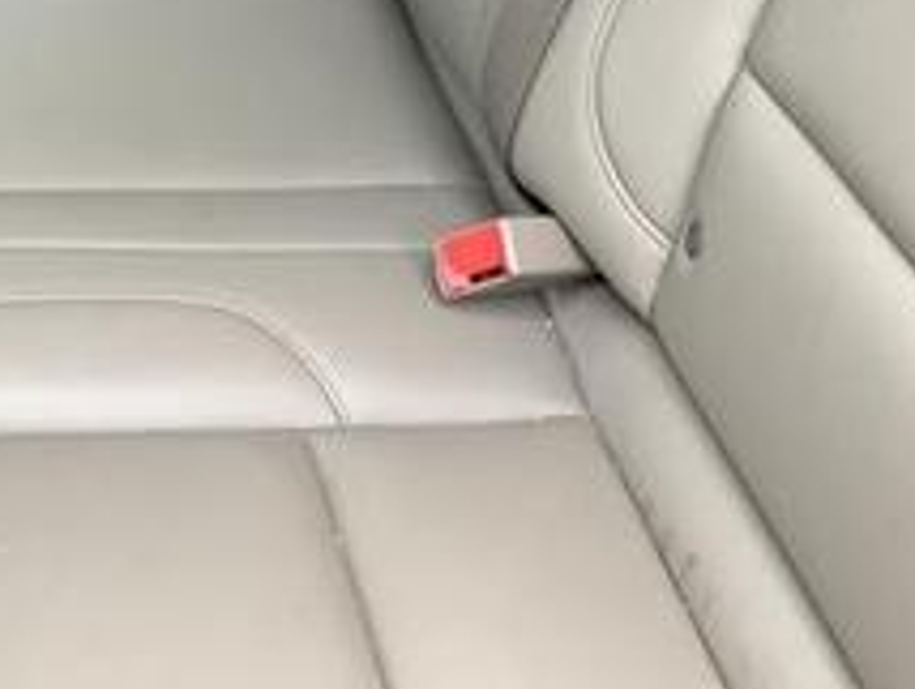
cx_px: 368
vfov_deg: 19.3
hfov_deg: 26.6
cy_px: -77
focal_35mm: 73
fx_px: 1932
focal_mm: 3.3
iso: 100
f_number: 2.4
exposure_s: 1/60
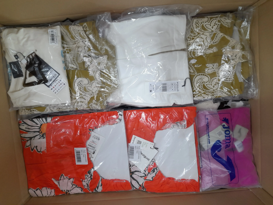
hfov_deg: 69.4
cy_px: 102
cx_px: 136
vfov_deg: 54.9
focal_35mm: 25
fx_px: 197
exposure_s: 1/50
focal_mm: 4.6
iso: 160
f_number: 2
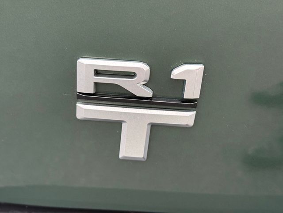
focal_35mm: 48
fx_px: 392
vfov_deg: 30.3
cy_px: 106
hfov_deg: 39.7
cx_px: 142
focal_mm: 6.76
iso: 160
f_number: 1.78
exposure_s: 1/206
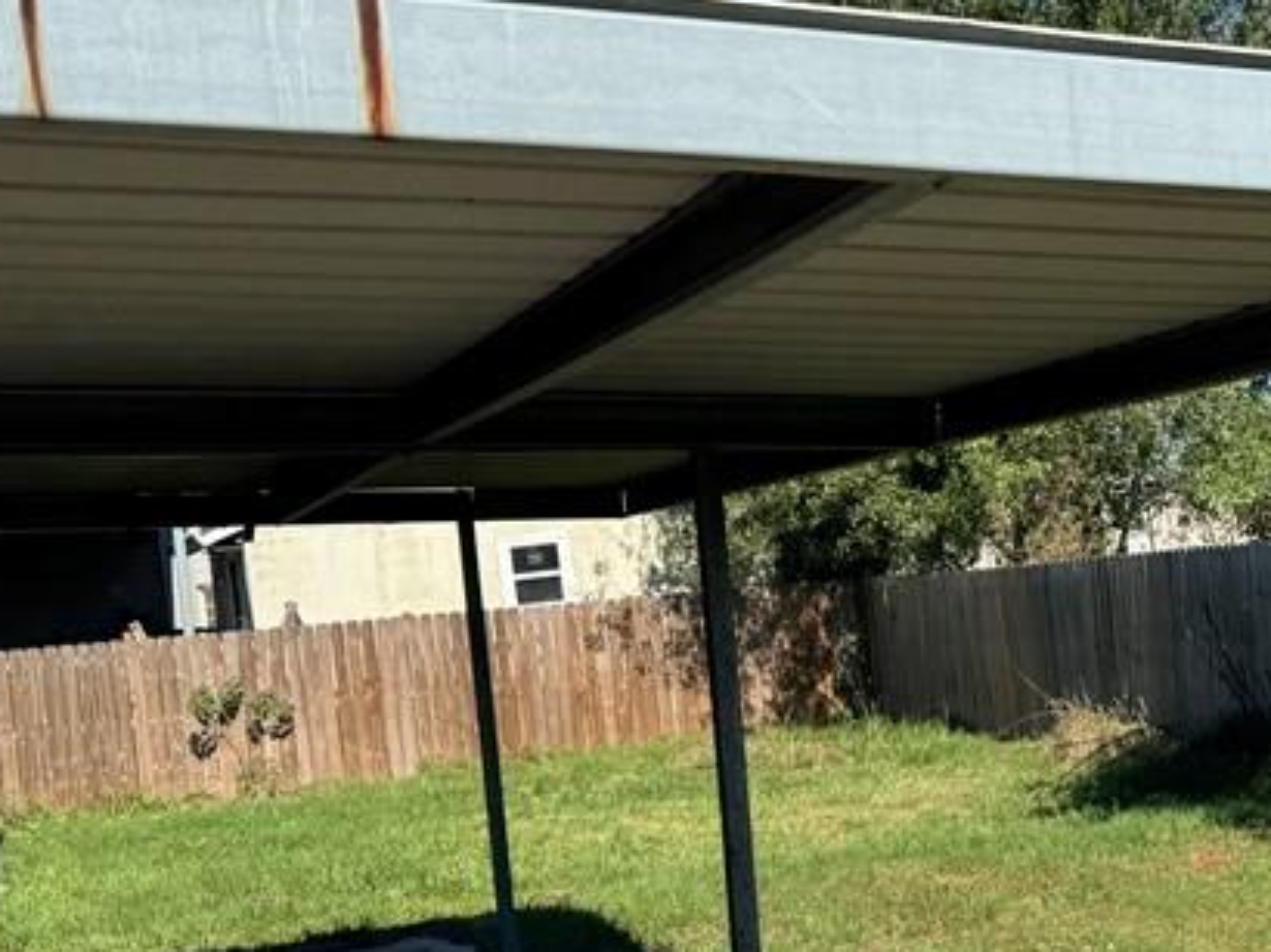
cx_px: 1342
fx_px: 2202
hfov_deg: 29.5
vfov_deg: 24.3
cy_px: 645
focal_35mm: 60
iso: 80
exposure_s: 1/3802
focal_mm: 6.76
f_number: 1.78
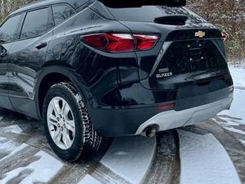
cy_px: 58
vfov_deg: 34.7
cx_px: 90
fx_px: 290
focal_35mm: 41
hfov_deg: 45.3
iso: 50
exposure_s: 1/1186
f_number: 1.6
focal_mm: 5.1
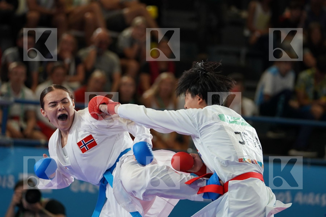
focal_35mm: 259
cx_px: 163
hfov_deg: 8.0
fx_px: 2345
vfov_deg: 5.3
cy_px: 108
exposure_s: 1/1000
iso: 1250
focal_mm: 173
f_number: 2.8
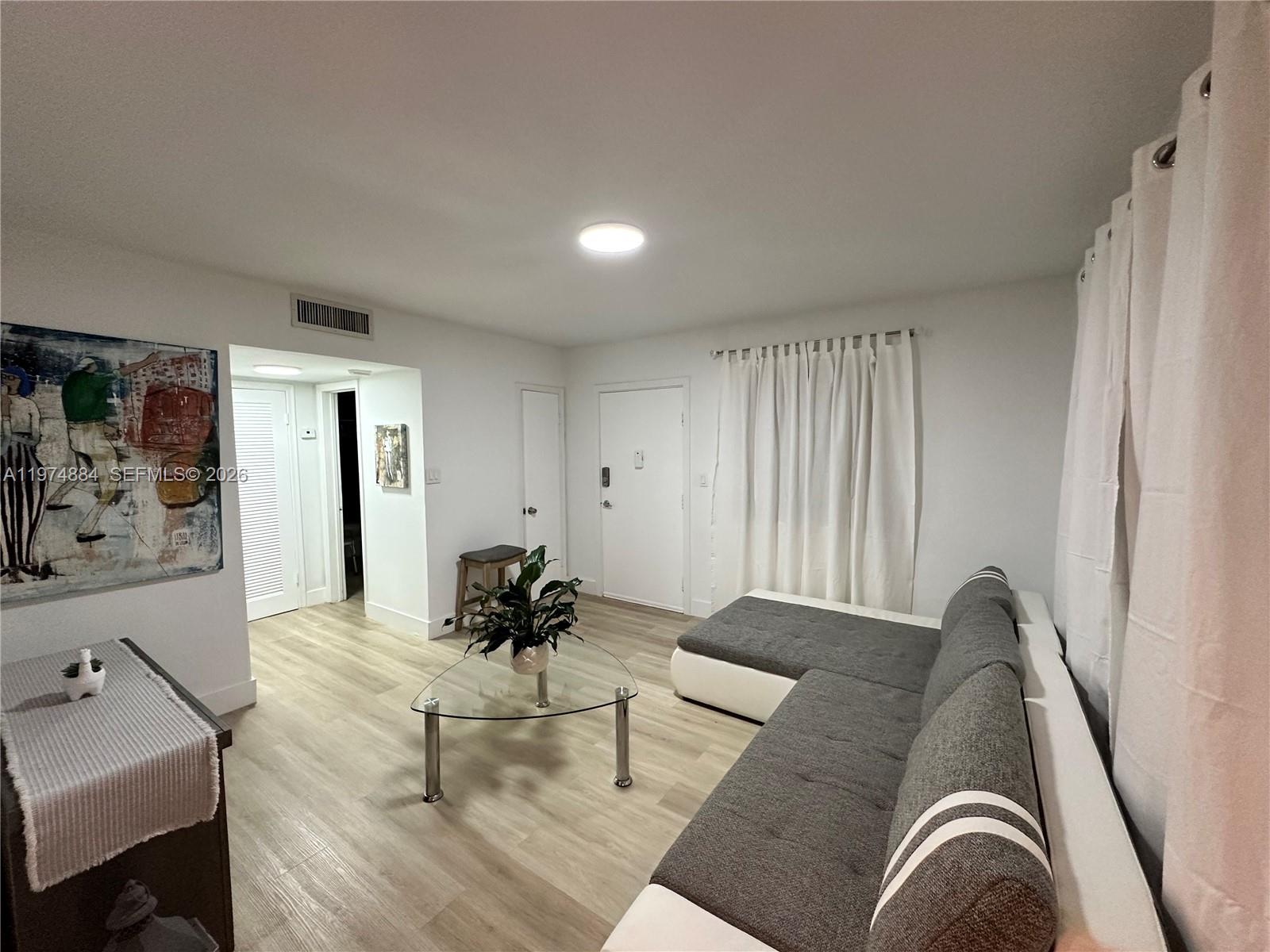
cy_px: 476
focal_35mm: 14
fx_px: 514
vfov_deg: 85.7
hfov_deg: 102.1
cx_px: 635
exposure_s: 1/120
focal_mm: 2.22
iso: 320
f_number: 2.2
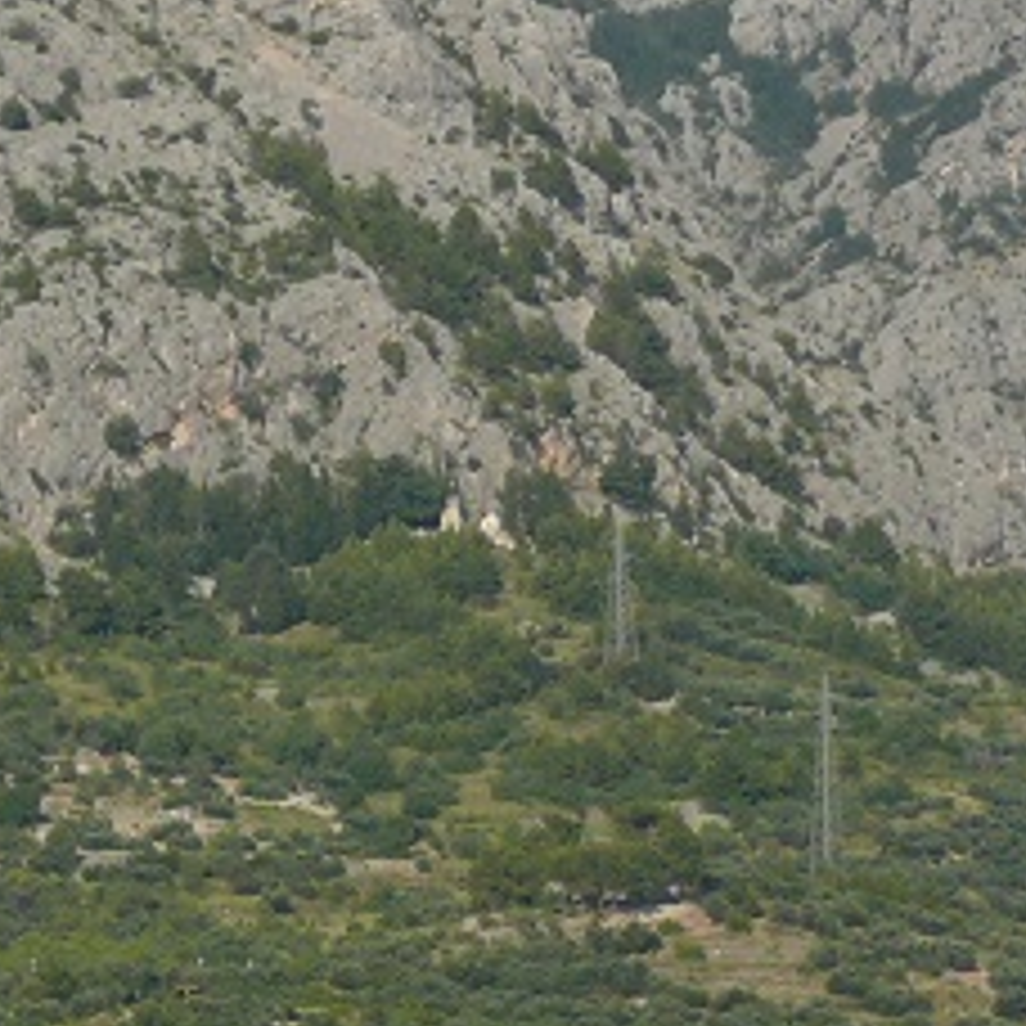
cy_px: 1834
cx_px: -416
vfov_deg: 5.3
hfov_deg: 5.4
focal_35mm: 323
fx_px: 10831
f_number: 6.3
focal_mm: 16.1
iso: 100
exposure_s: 1/400
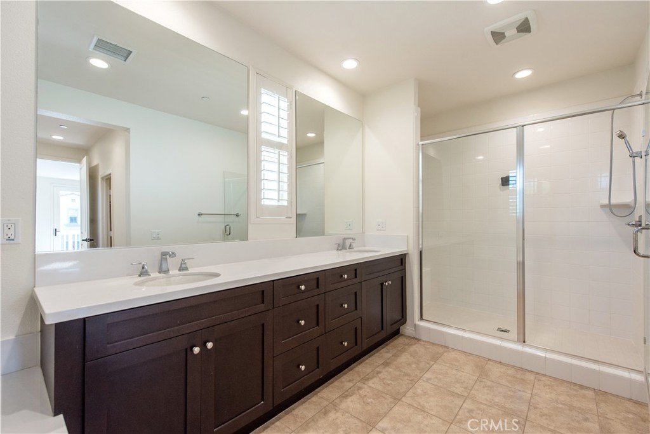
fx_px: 289
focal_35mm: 16
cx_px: 325
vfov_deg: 73.8
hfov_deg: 96.7
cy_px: 217
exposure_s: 1/125
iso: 400
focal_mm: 16
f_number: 5.6
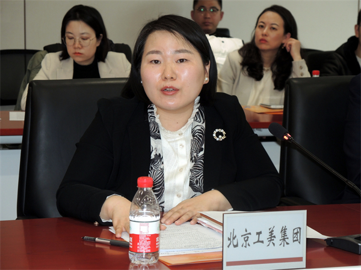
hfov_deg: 18.7
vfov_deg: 14.1
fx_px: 1095
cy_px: 135
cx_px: 180
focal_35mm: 105
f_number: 3.5
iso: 250
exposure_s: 1/80
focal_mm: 22.1
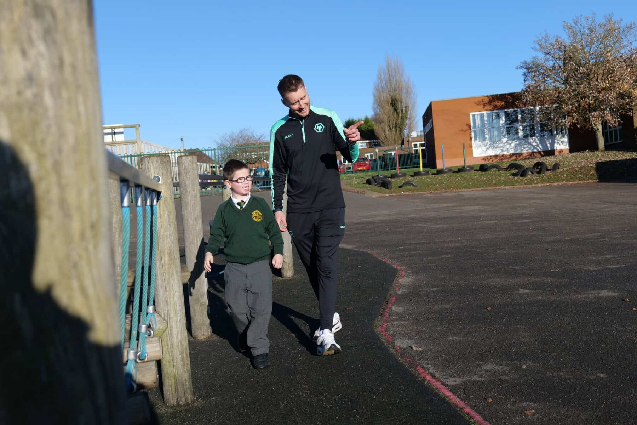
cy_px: 212
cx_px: 318
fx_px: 619
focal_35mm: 35
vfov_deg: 37.9
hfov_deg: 54.4
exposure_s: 1/500
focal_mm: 35
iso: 100
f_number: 5
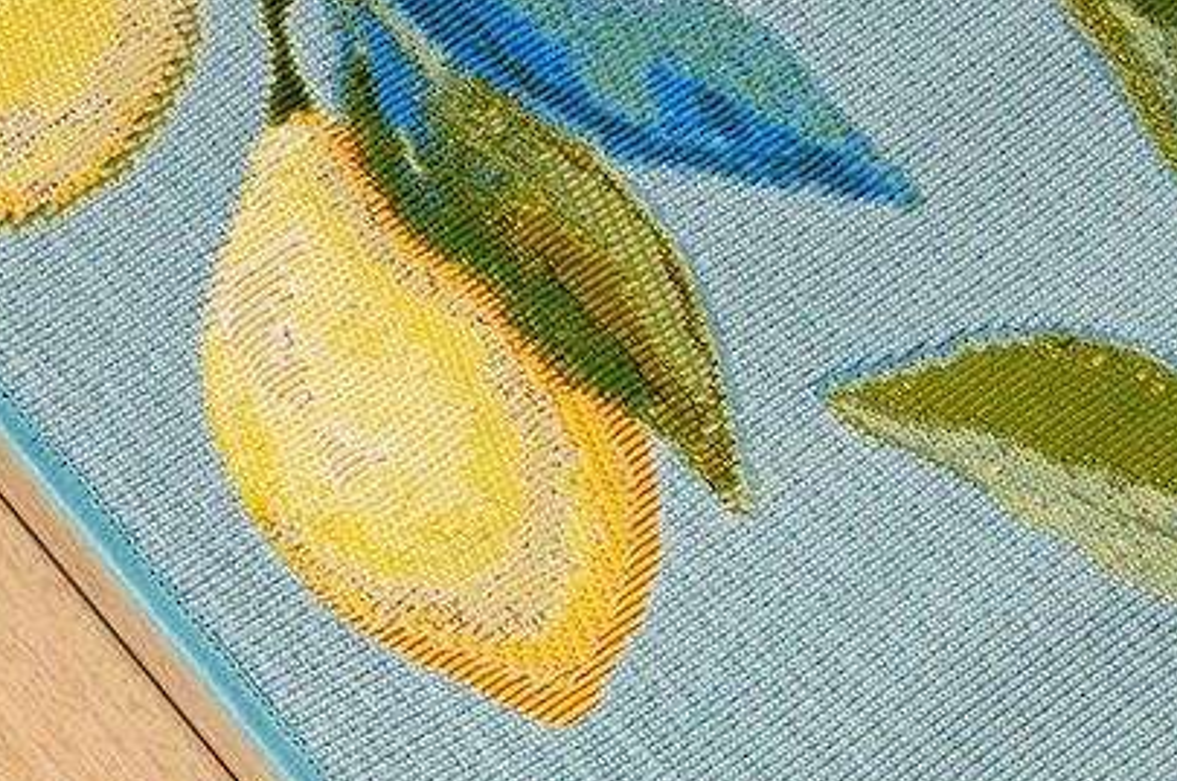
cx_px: 1148
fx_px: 4408
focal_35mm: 135
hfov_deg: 15.0
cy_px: 694
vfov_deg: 10.1
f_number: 25
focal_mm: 34
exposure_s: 1/160
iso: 500
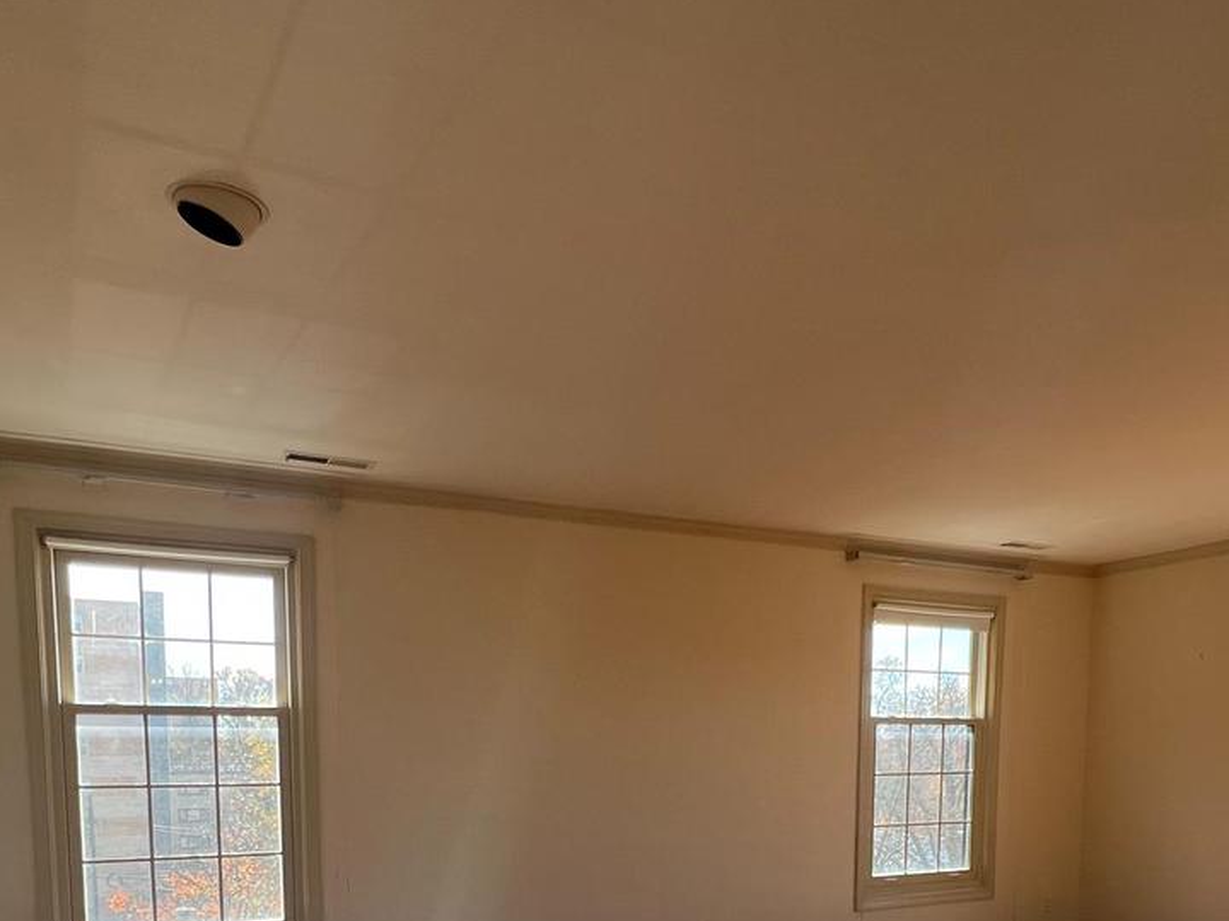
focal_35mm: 26
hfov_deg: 67.2
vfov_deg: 47.6
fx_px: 923
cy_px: 831
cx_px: 669
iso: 32
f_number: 1.8
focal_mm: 1.57
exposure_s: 1/136
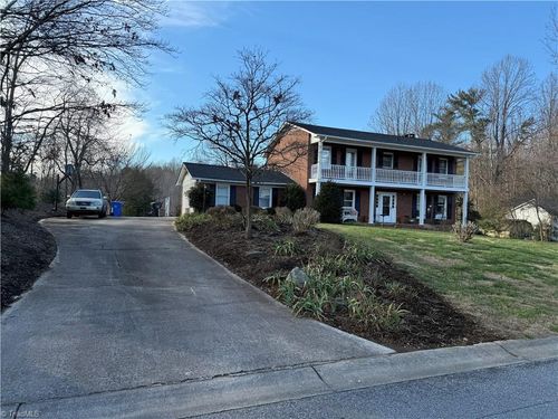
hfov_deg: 71.6
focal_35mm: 24
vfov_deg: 56.8
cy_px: 210
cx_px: 279
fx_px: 387
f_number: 1.78
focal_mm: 6.76
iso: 100
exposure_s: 1/1553
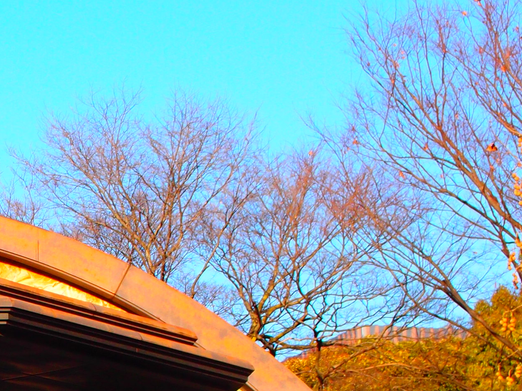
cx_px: -214
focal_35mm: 133
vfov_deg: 10.9
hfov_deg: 14.1
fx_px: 2005
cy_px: 485
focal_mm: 9.87
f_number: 3.5
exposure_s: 1/640
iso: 100
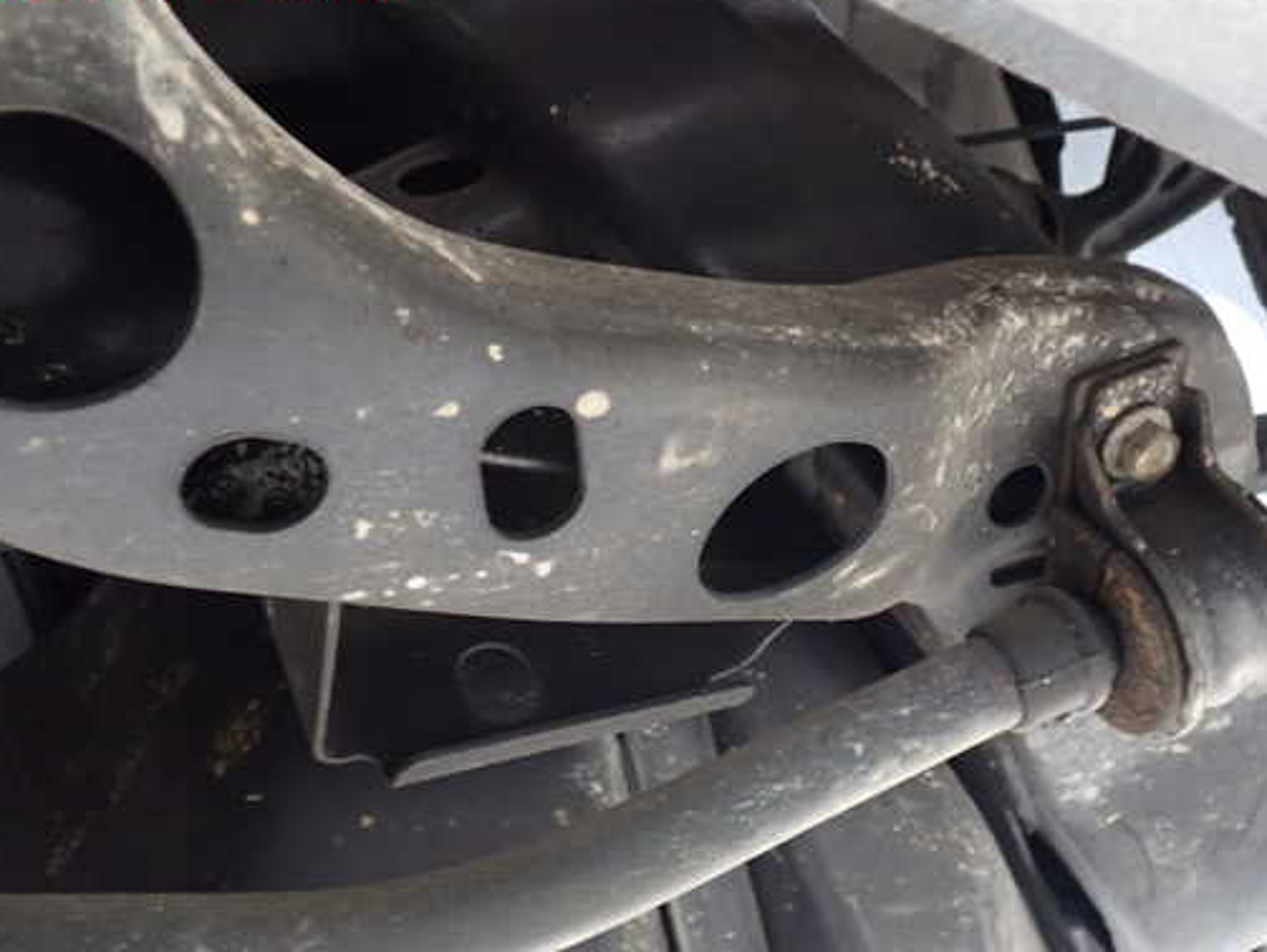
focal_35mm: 43
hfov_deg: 43.8
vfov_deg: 33.6
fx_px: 1575
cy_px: 510
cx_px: 702
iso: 800
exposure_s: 1/15
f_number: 2.5
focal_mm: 6.37
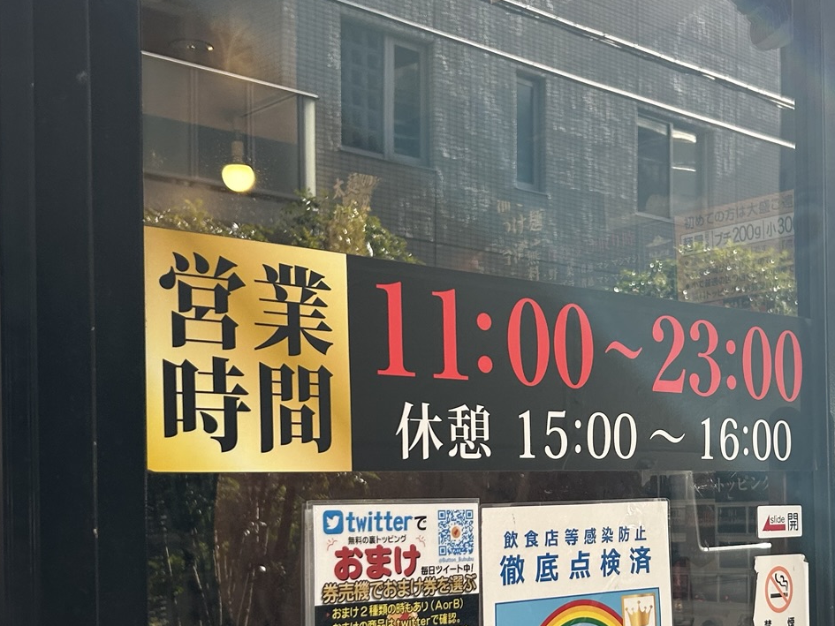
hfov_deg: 34.4
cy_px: 456
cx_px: 603
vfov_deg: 26.3
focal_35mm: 55
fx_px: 1327
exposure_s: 1/567
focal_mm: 5.7
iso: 50
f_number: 1.5
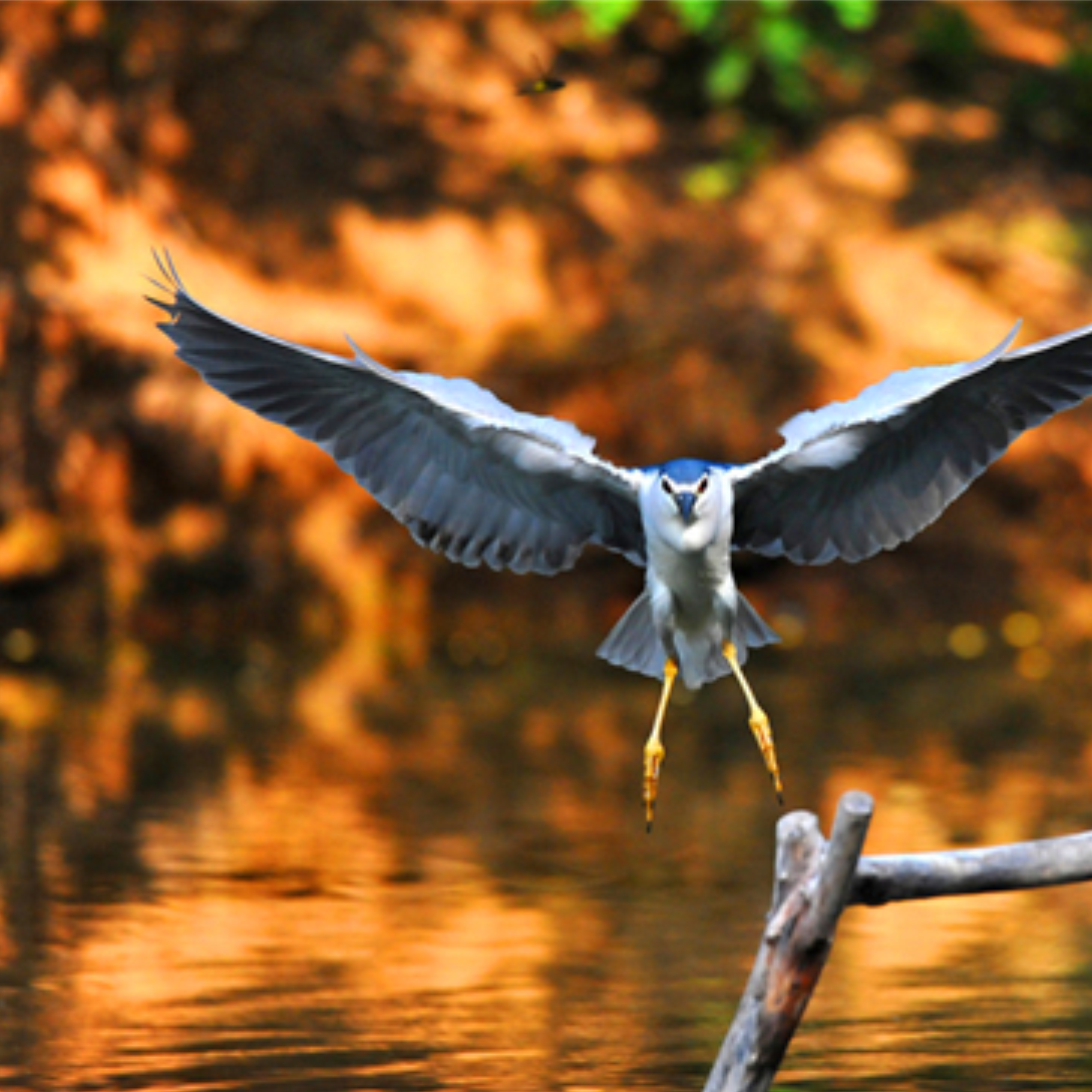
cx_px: 797
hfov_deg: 2.3
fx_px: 27553
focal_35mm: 772
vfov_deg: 2.3
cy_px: 546
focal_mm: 600
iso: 3200
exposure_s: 1/3200
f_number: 7.1
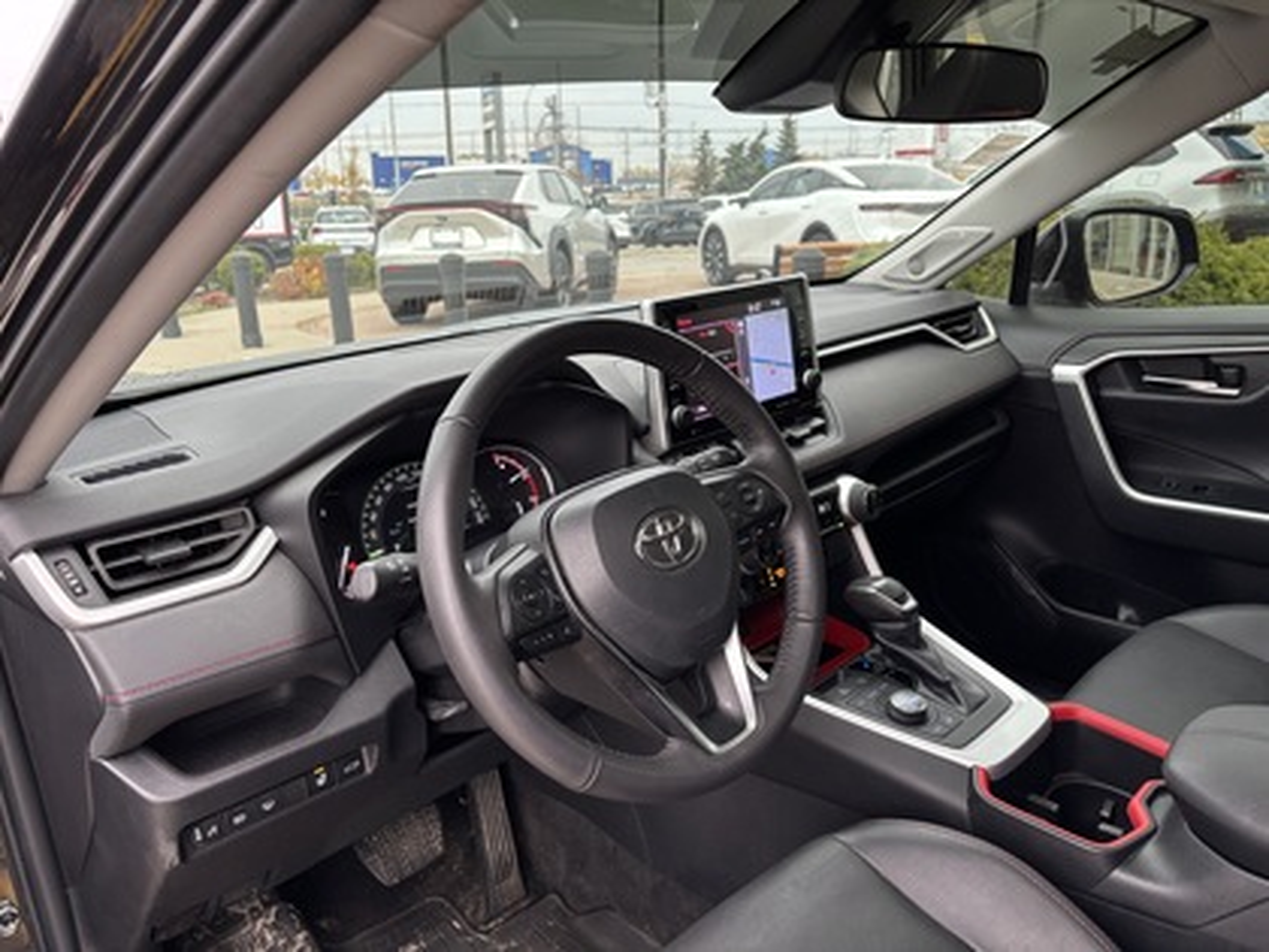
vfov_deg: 53.1
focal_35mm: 26
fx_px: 953
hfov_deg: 67.3
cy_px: 476
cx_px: 634
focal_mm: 5.96
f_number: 1.6
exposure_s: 1/117
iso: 125
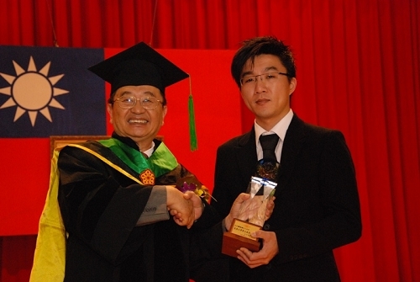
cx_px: 210
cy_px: 141
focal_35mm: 78
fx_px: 911
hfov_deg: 26.0
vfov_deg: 17.6
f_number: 5.6
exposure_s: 1/60
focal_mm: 52
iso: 1600
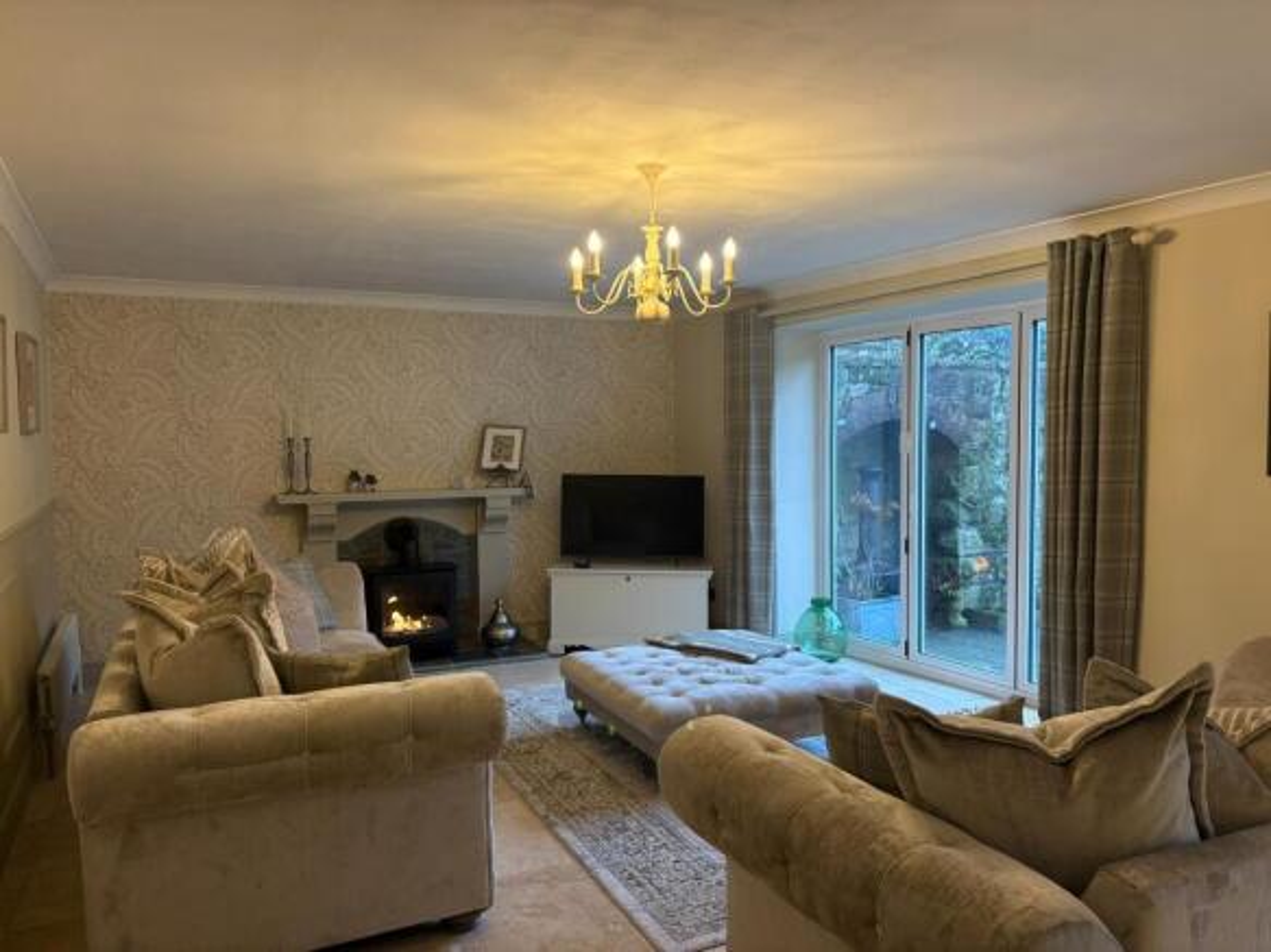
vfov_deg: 53.0
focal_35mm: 26
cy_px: 476
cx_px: 636
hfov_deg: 67.3
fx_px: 954
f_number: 1.6
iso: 160
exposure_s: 1/100
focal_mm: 5.96
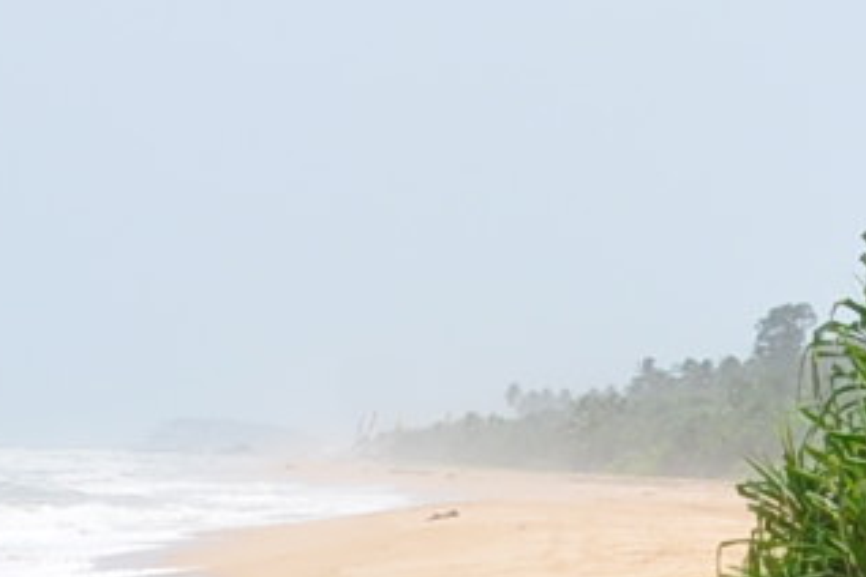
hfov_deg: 7.8
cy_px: -199
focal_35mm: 263
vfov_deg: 5.2
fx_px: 6326
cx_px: 874
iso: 200
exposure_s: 1/320
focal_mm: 26
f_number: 10
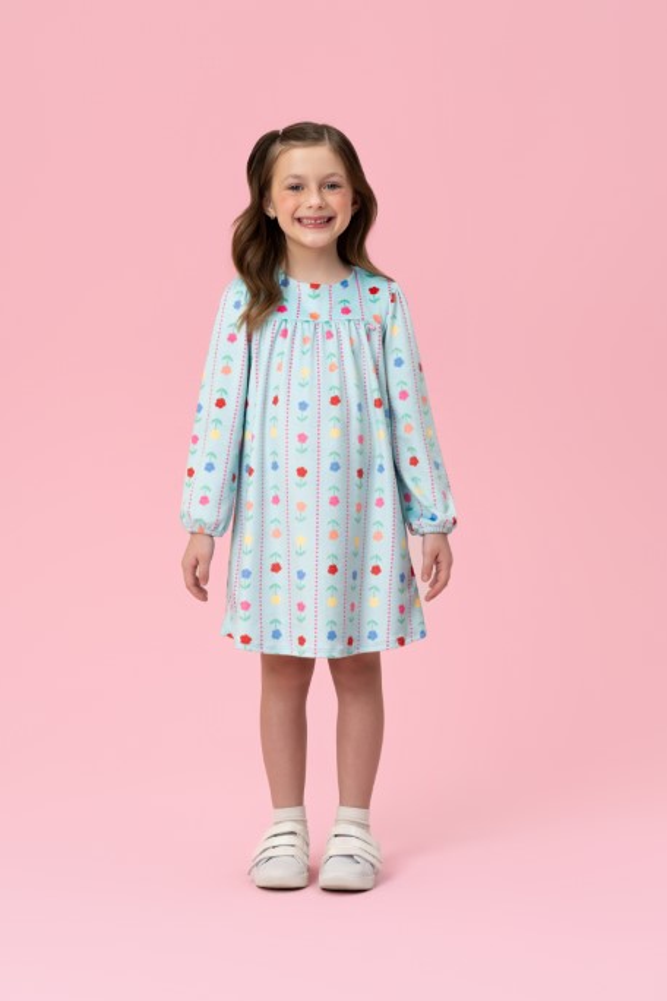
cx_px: 326
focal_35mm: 82
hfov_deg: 16.7
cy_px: 490
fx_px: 2279
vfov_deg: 24.8
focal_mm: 73
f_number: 6.3
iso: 100
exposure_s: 1/125
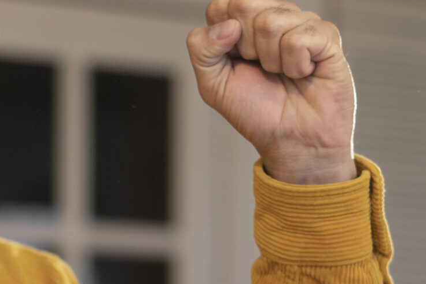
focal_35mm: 174
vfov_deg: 7.8
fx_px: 2059
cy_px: 318
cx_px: 55
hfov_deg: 11.7
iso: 320
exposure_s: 1/160
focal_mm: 50
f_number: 1.8
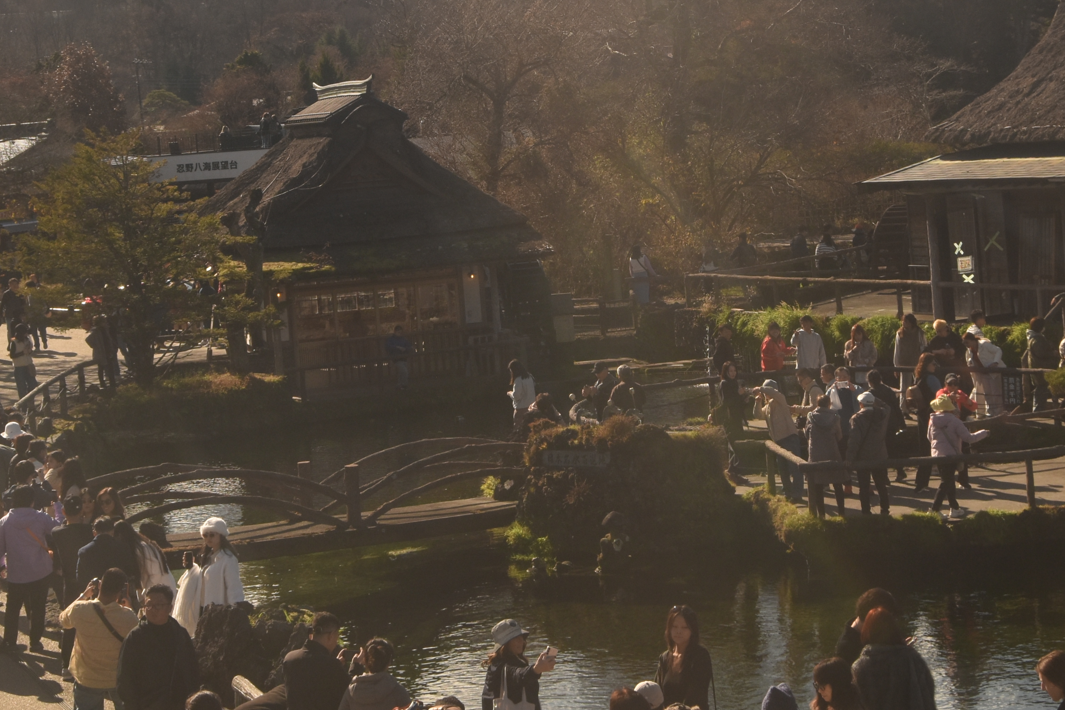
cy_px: 28
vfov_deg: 14.5
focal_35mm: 93
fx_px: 2751
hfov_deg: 21.9
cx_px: 570
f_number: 8
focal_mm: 31
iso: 200
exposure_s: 1/250
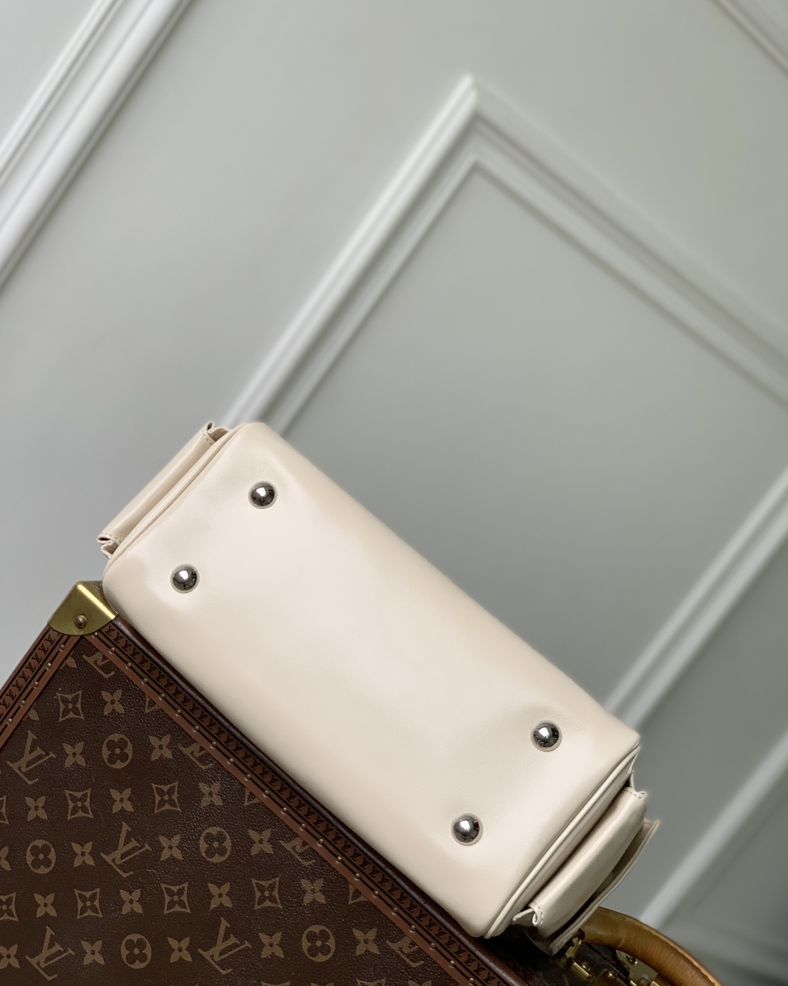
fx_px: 1604
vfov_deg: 34.1
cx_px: 392
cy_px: 527
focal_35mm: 55
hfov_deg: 27.6
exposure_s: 1/122
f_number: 2.4
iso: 64
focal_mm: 6
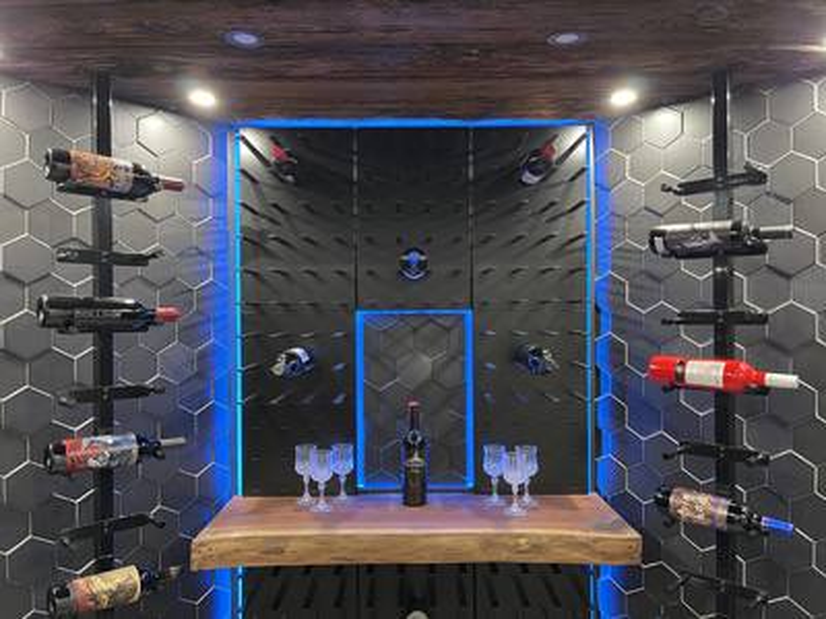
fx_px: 620
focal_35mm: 26
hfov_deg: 67.3
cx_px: 413
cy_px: 310
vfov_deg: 53.1
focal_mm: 5.1
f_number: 1.6
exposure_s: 1/40
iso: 500
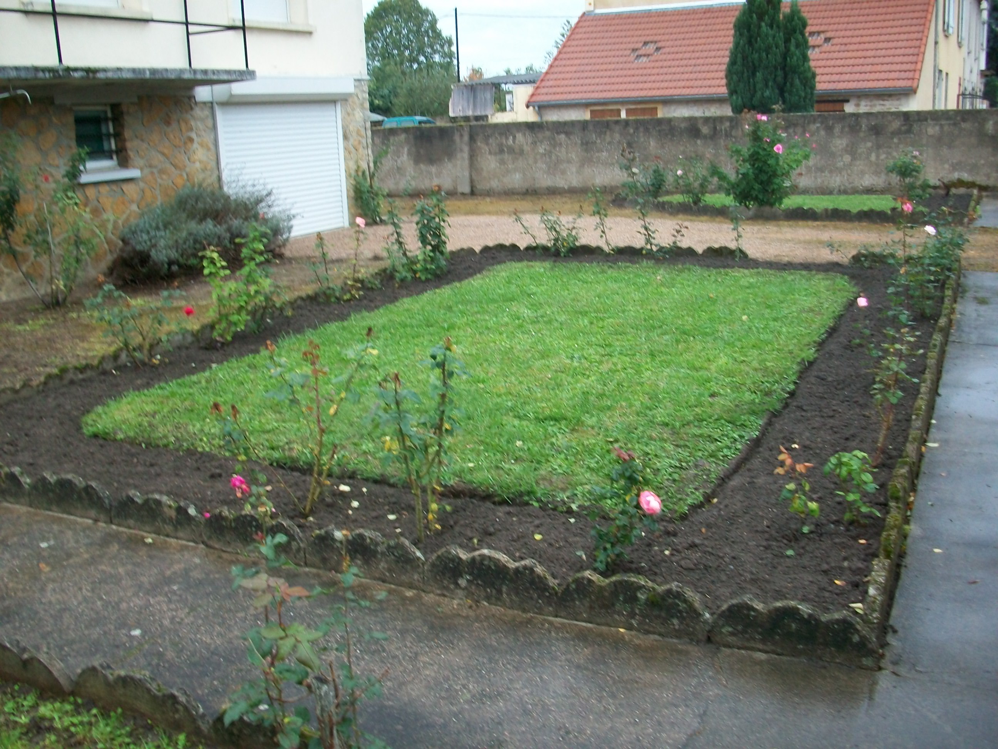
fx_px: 980
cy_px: 374
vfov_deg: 41.8
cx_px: 499
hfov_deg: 54.0
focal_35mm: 34
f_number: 2.8
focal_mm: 5.7
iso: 102
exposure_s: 1/60
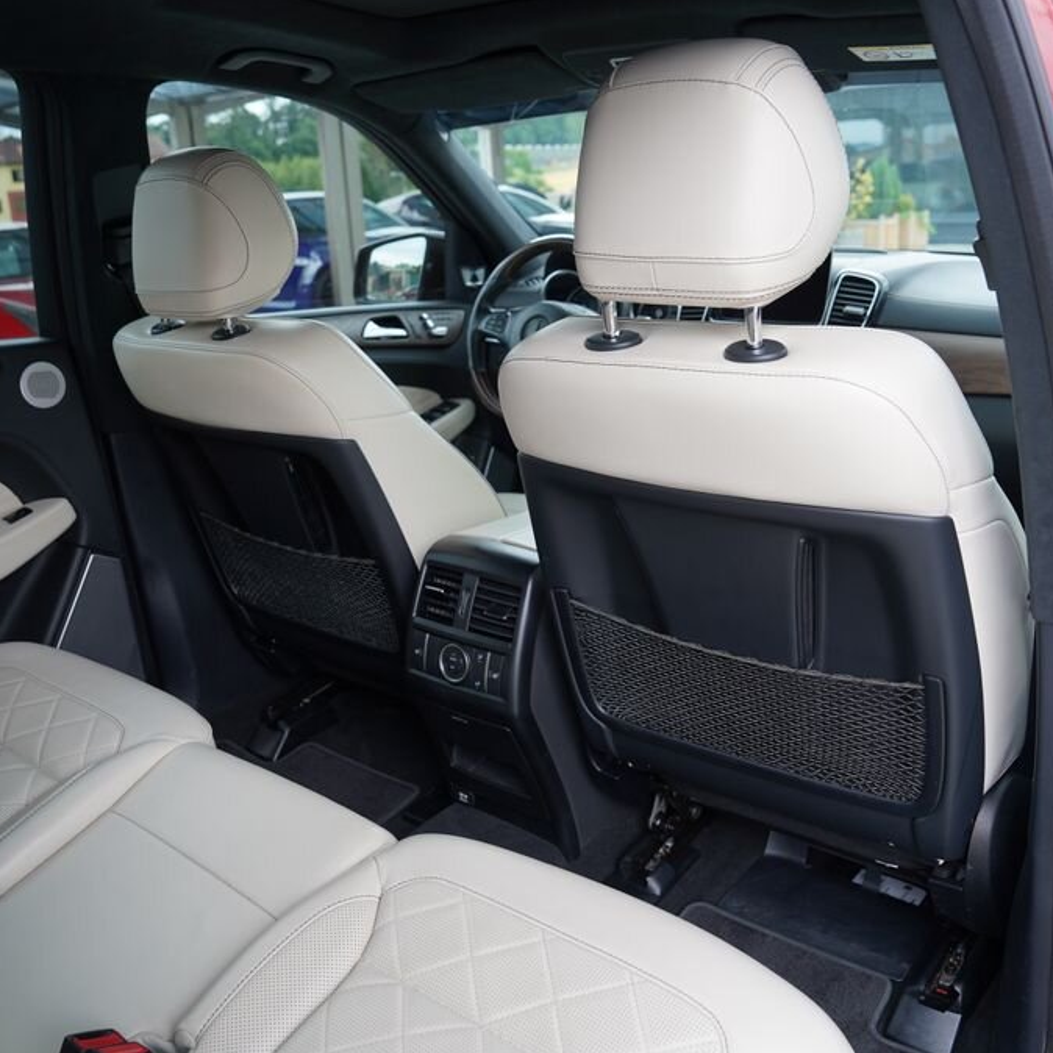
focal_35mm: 31
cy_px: 527
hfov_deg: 52.5
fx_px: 1067
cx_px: 537
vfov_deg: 52.5
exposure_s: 1/60
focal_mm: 24
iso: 100
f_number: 4
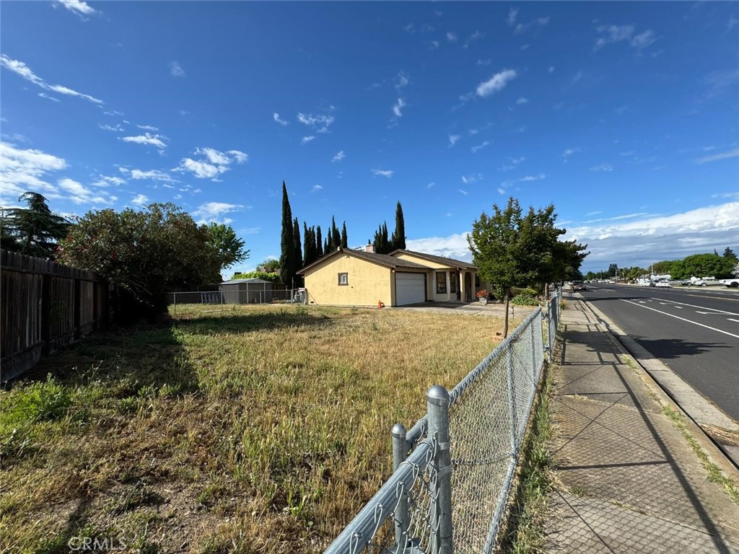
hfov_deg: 102.1
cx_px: 370
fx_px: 299
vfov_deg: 85.7
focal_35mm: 14
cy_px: 277
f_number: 2.2
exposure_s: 1/2494
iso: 50
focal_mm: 2.22
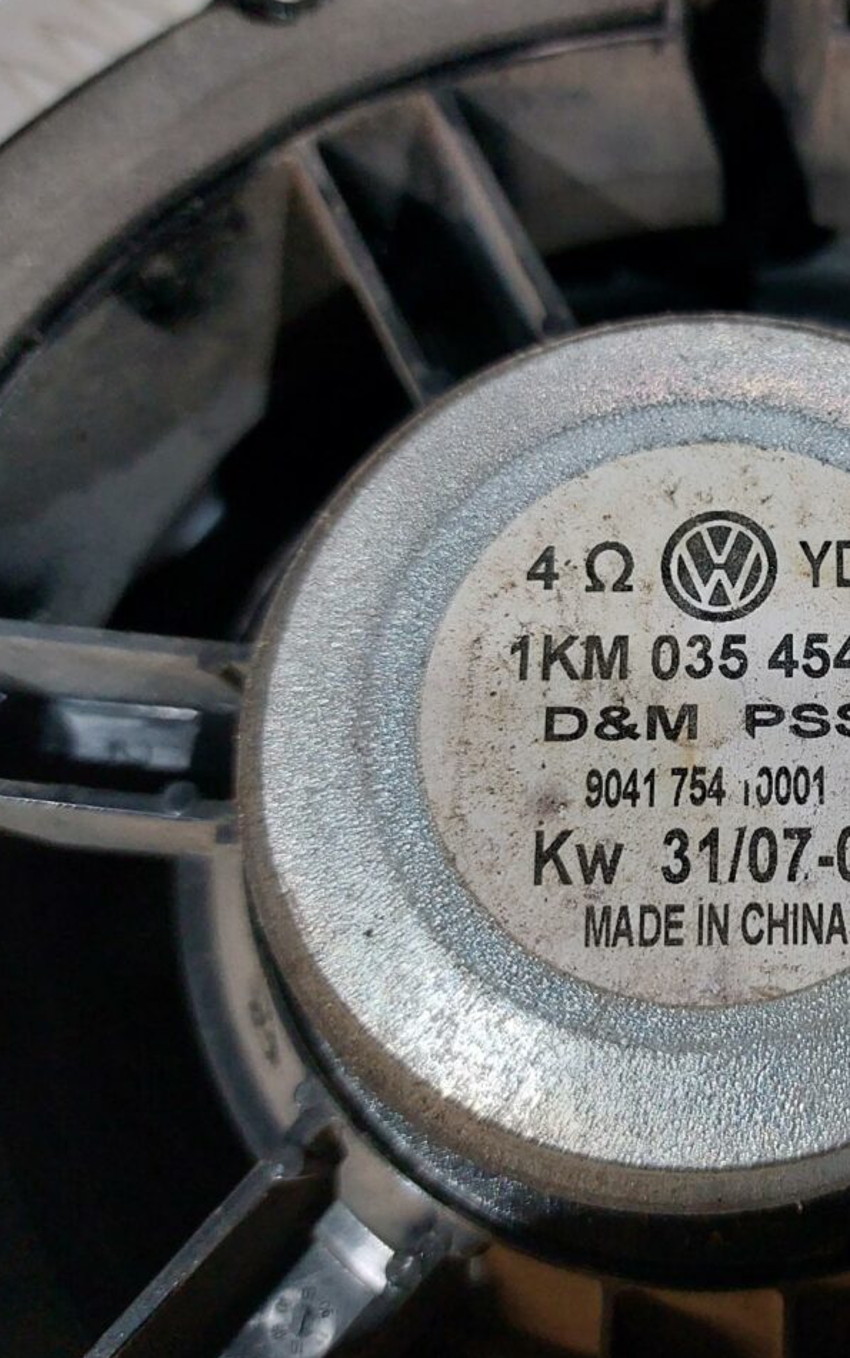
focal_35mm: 39
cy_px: 651
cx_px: 827
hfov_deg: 30.7
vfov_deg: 50.4
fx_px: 1444
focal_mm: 5.23
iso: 200
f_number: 1.8
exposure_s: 1/60
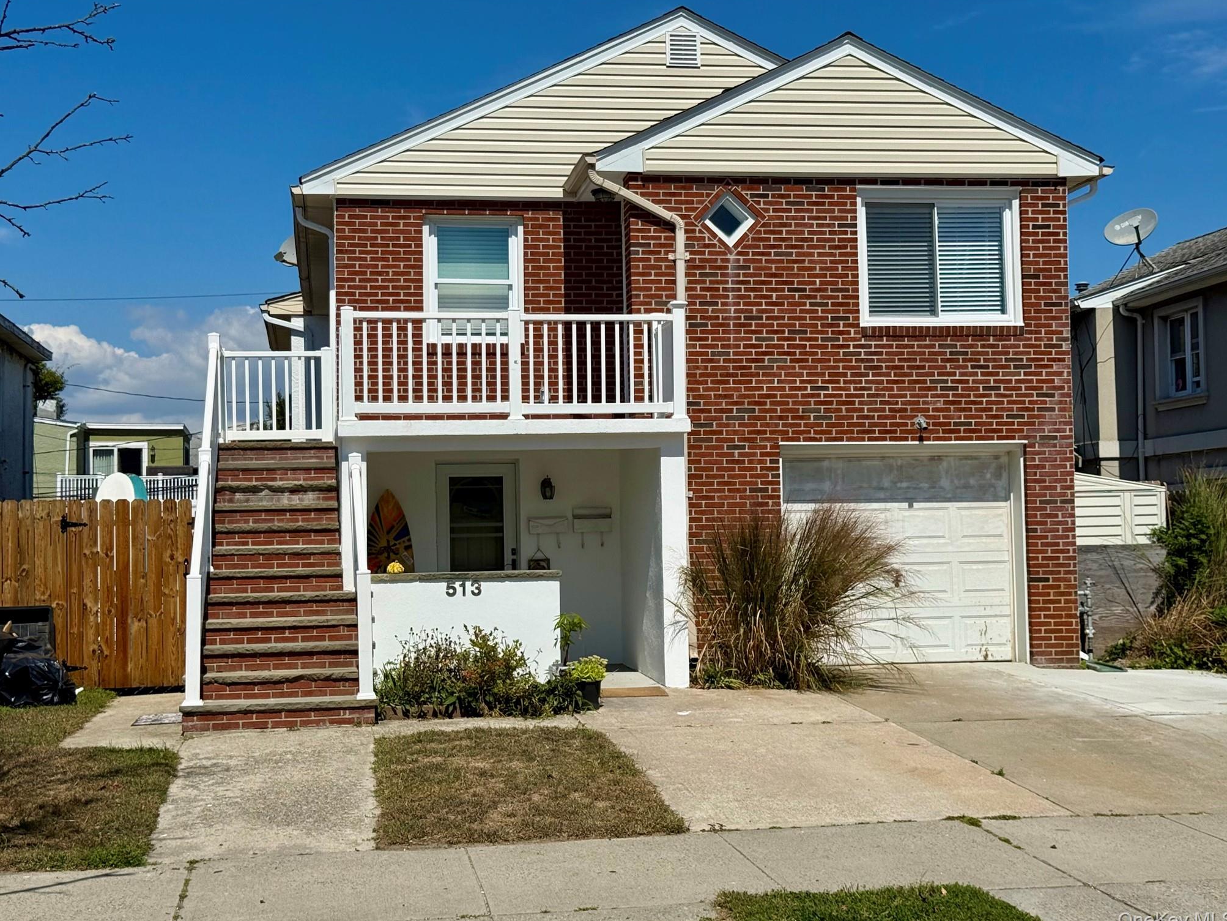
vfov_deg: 29.7
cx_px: 616
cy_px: 464
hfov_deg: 38.9
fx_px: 1737
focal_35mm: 49
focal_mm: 6.76
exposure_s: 1/11364
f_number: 1.78
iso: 64
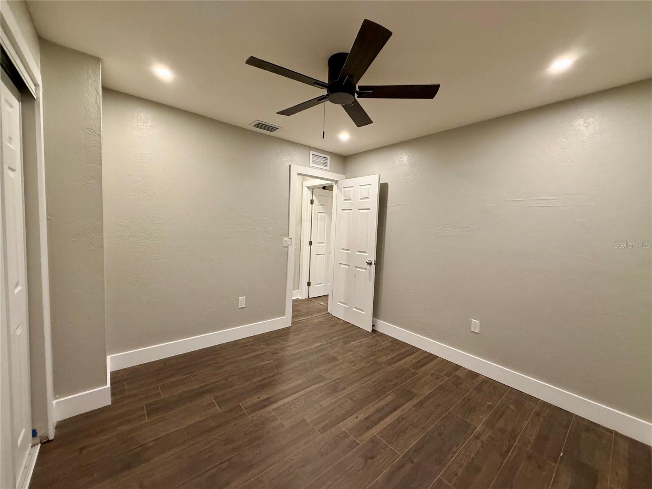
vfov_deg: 85.7
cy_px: 244
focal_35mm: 14
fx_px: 264
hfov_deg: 102.1
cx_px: 326
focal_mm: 2.22
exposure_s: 1/60
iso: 250
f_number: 2.2
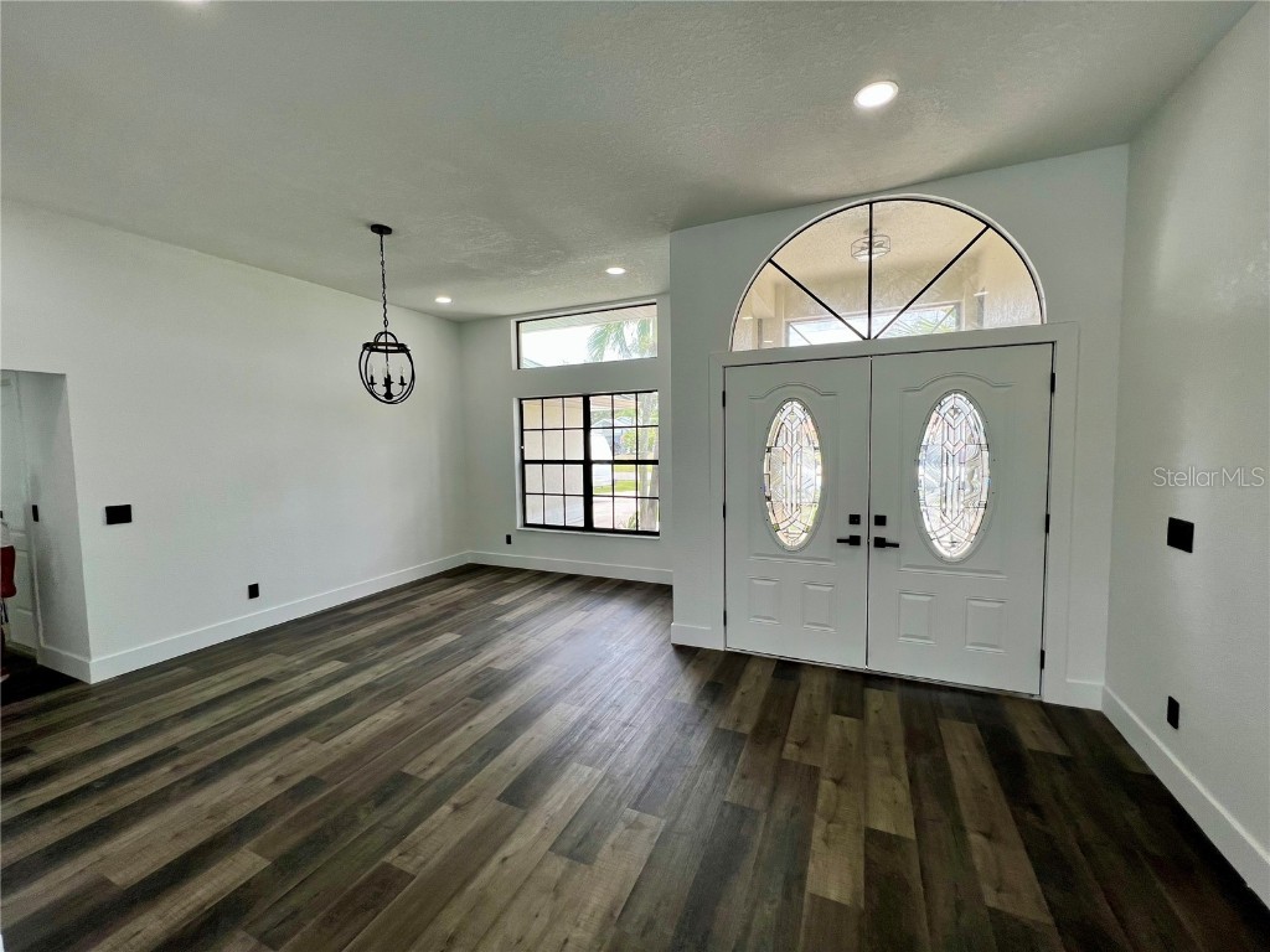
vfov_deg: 89.9
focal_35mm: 13
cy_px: 476
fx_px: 477
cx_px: 635
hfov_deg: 106.2
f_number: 1.8
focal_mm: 1.57
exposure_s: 1/166
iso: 32
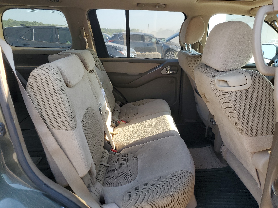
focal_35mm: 26
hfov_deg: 67.3
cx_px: 139
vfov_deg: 53.1
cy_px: 104
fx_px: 209
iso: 50
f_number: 1.5
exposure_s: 1/345
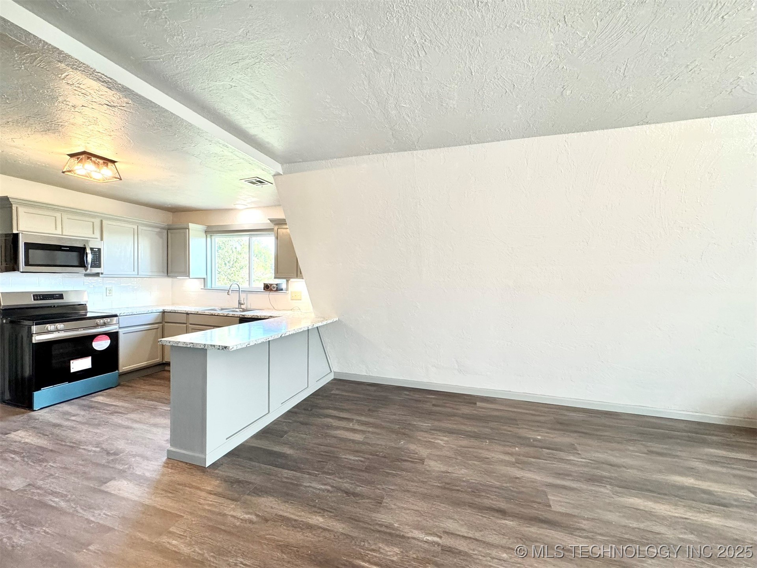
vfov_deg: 85.7
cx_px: 378
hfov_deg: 102.1
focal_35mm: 14
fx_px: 306
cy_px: 284
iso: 320
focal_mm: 2.22
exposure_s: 1/120
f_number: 2.2
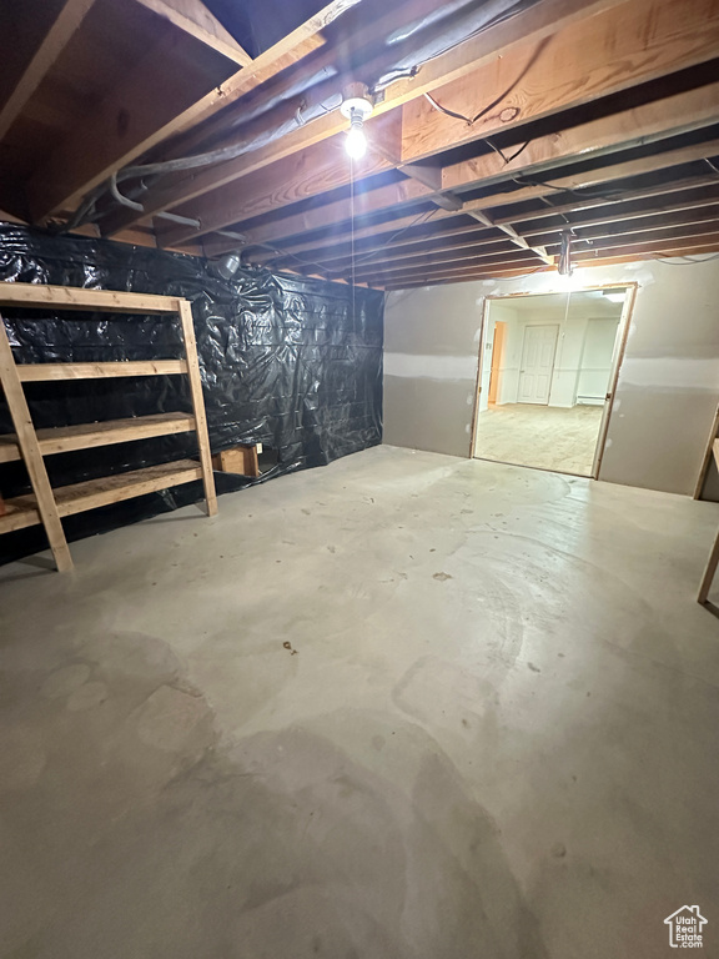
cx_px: 360
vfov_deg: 102.1
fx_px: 388
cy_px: 480
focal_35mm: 14
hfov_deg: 85.7
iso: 1000
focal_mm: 2.22
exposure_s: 1/40
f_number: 2.2
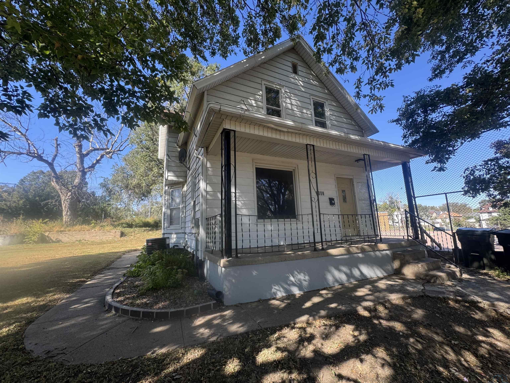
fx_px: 206
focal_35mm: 14
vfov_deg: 85.7
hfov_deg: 102.1
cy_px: 192
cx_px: 255
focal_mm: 2.22
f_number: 2.2
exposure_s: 1/243
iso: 40
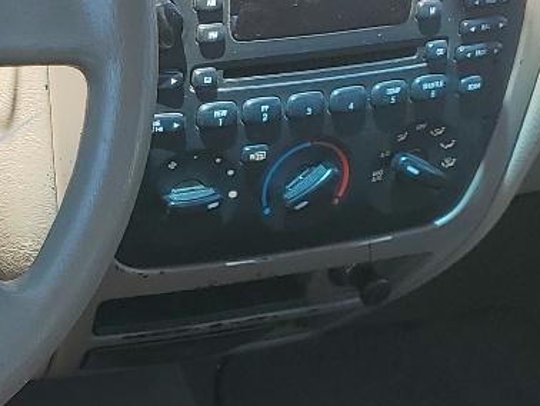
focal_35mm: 110
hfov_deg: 17.4
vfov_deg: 13.4
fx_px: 1717
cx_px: -11
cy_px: 309
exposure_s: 1/455
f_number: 1.5
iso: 50
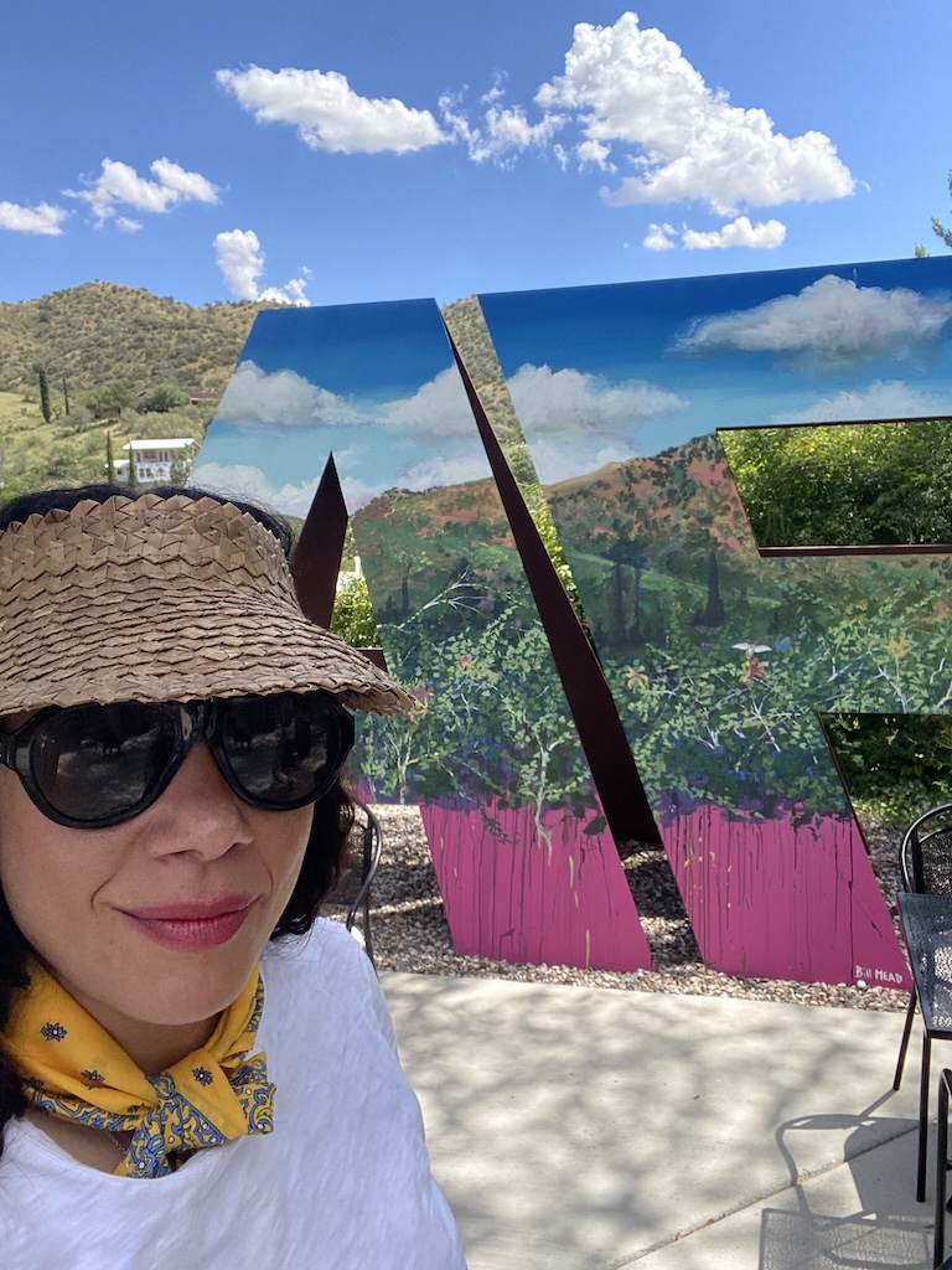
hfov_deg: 46.8
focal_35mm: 30
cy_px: 635
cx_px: 476
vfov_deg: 60.0
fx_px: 1100
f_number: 2.2
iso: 25
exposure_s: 1/1316
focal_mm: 2.71
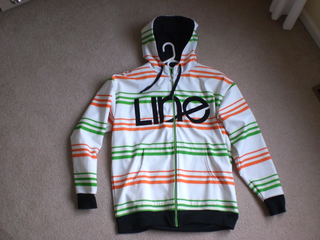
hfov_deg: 49.0
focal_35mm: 38
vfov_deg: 37.7
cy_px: 120
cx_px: 160
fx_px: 351
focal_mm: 6.3
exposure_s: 1/100
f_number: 3.1
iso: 200
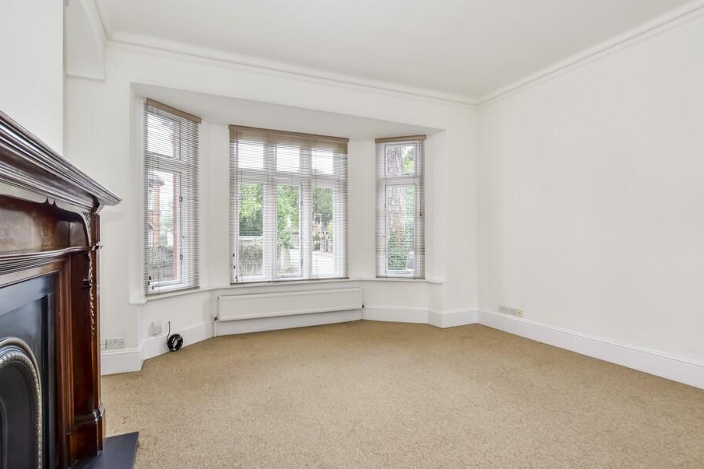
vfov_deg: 70.5
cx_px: 327
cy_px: 235
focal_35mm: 17
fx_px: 332
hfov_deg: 93.1
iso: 640
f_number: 8
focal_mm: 10
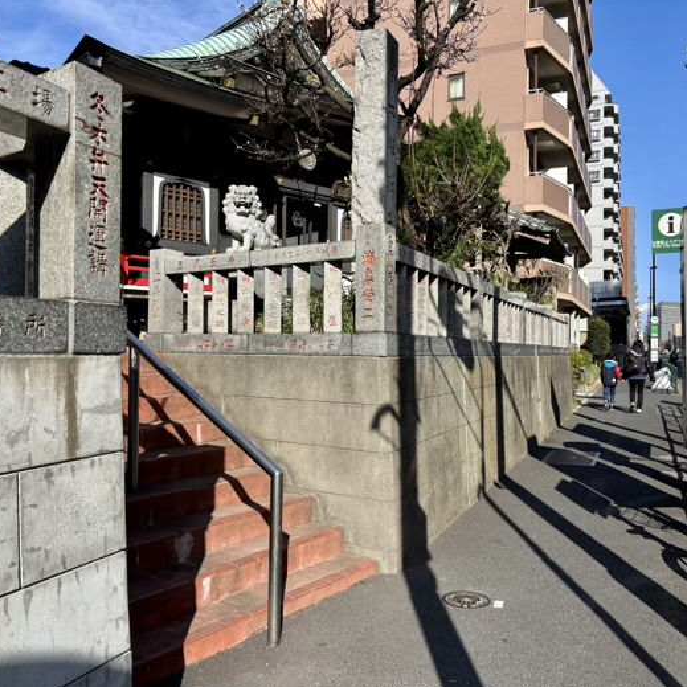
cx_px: 348
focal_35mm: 31
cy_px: 344
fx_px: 696
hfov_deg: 52.5
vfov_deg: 52.5
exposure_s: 1/2933
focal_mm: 5.96
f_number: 1.6
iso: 50
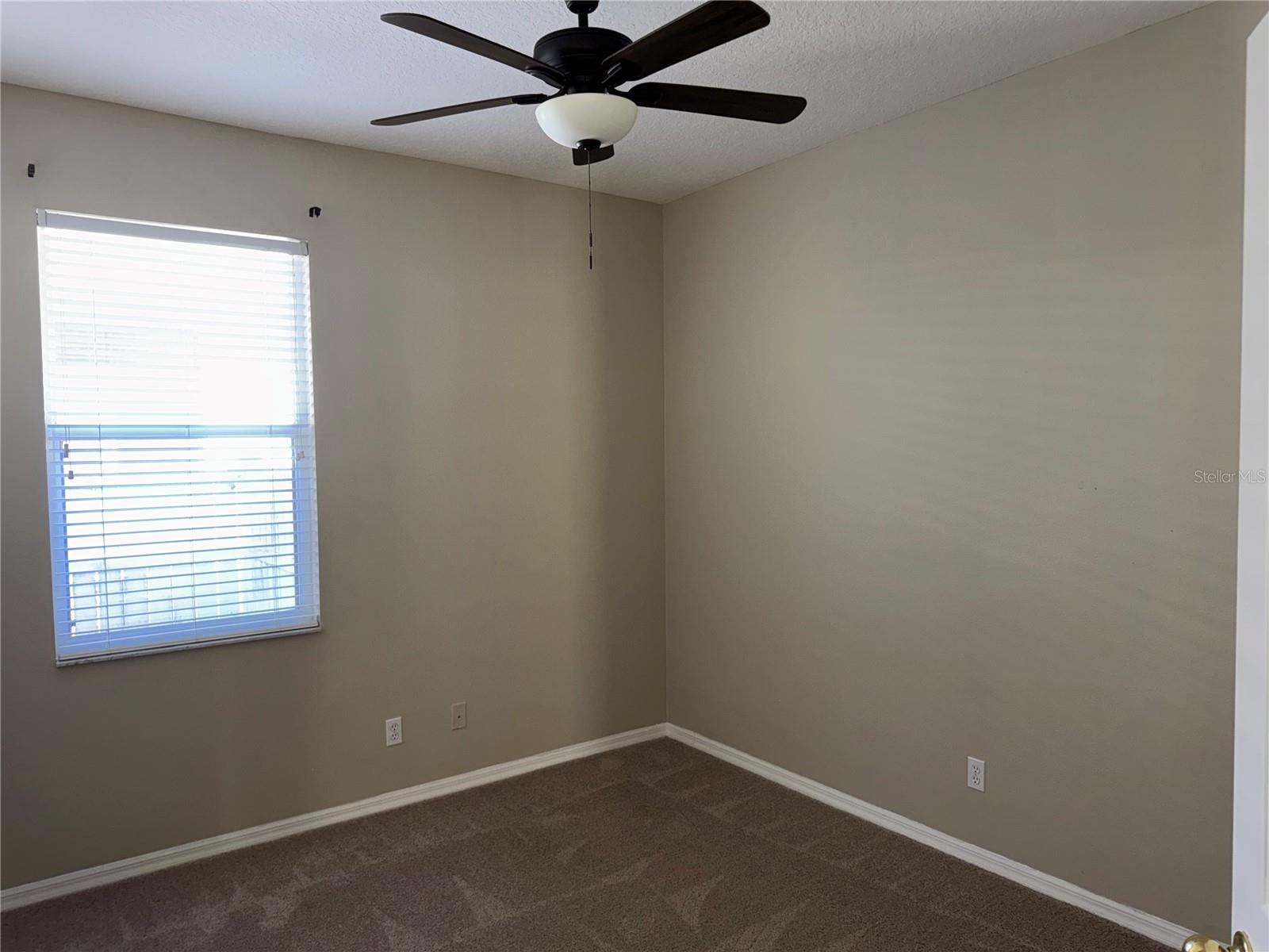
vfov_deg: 56.8
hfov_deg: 71.6
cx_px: 634
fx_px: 880
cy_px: 476
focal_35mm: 24
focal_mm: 6.76
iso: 100
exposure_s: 1/17
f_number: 1.78
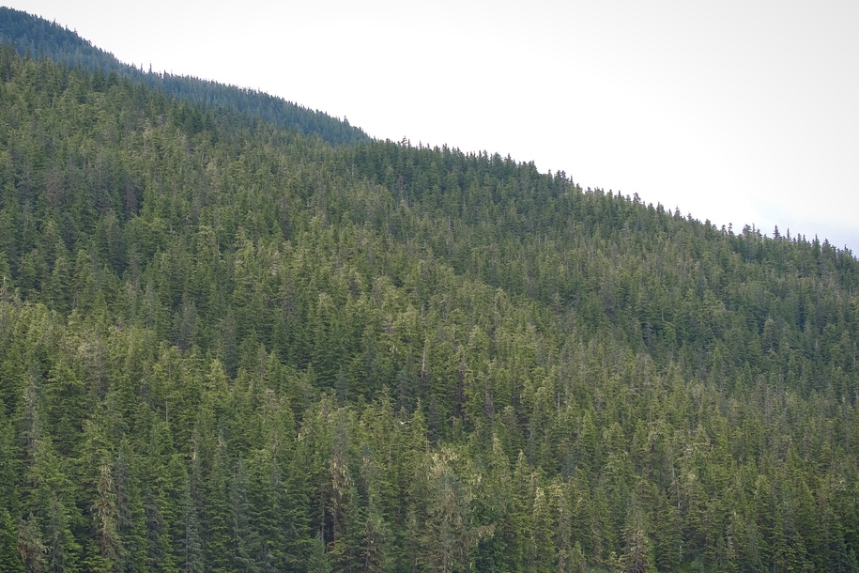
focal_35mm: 98
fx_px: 2338
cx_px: 354
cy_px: 311
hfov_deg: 20.8
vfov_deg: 14.0
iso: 100
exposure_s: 1/160
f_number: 6.3
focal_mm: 70
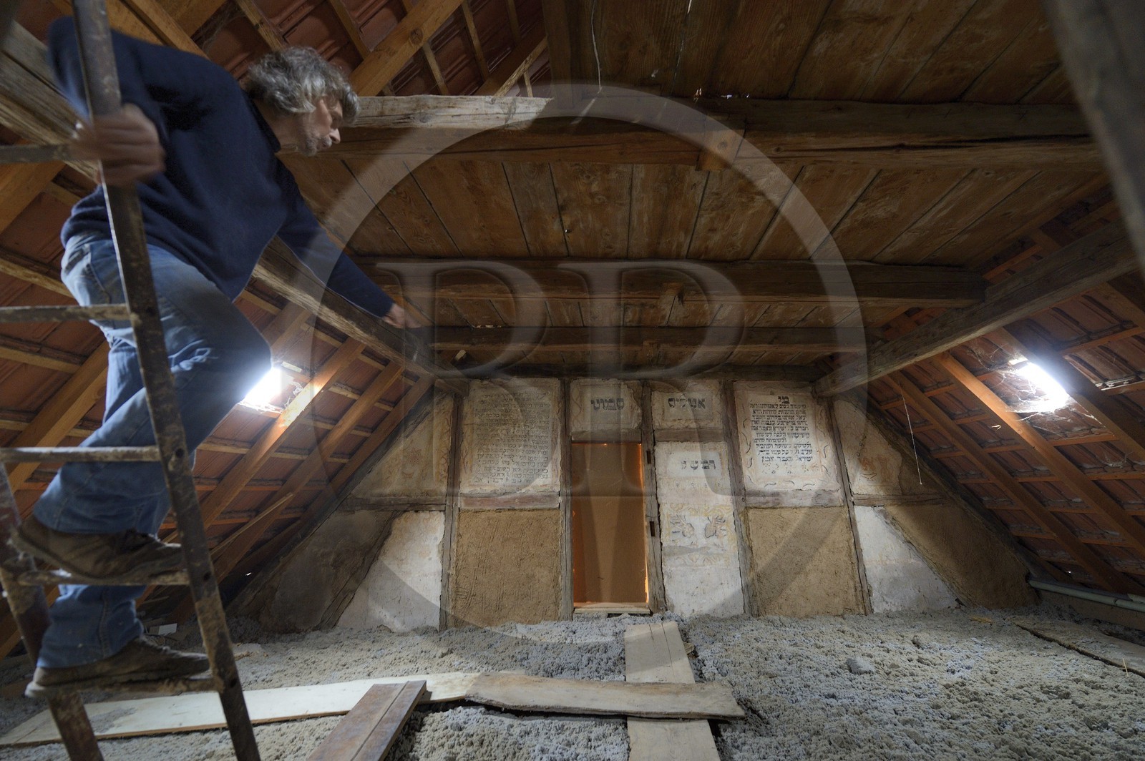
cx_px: 572
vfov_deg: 81.1
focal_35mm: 14
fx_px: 445
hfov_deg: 104.3
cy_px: 380
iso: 1600
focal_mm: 14
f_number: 4
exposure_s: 1/13
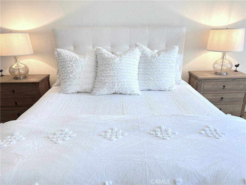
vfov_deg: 53.1
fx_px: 185
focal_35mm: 26
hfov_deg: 67.3
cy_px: 92
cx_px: 123
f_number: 1.5
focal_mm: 5.7
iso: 125
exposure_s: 1/120
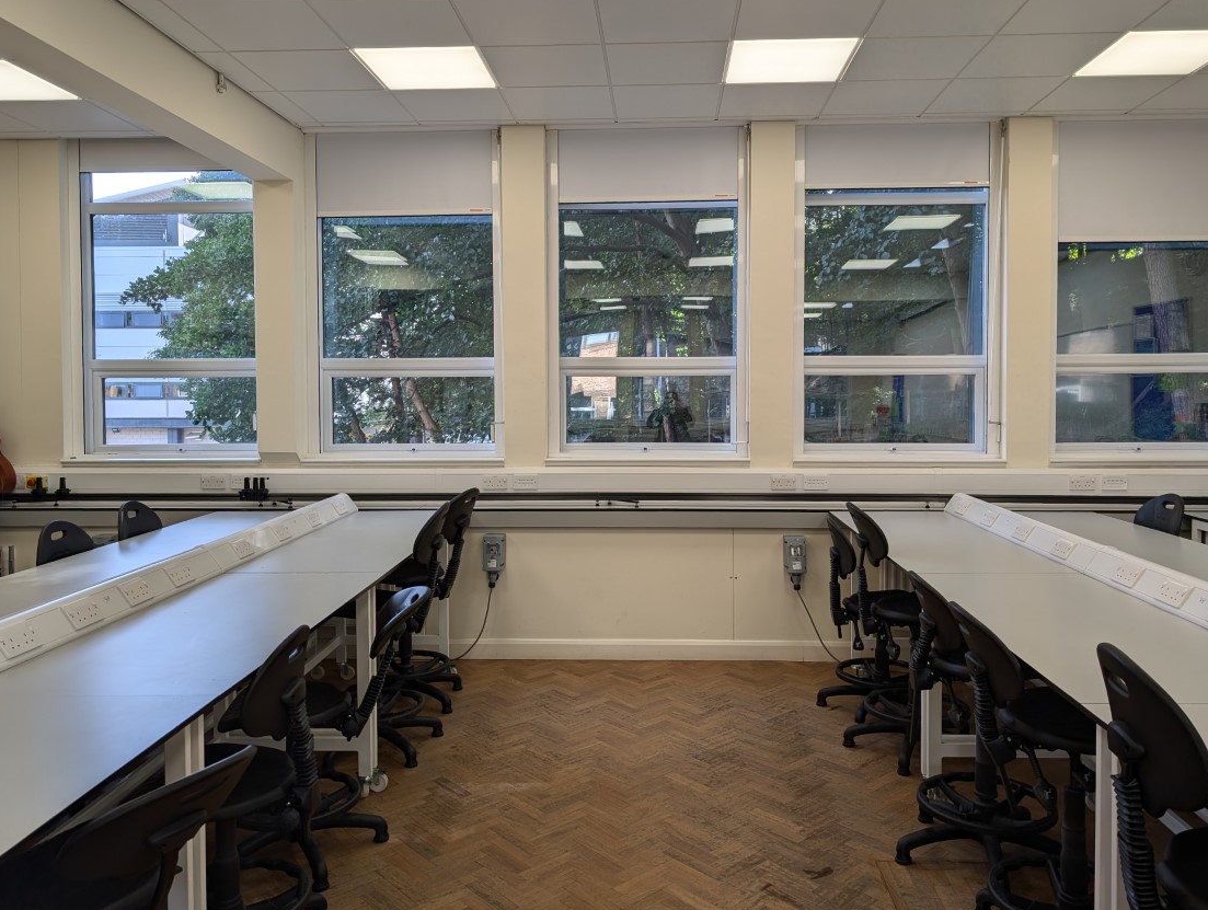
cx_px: 635
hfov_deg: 67.2
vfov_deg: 53.2
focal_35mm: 26
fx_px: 909
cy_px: 434
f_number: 1.68
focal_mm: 6.9
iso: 21
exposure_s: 1/165
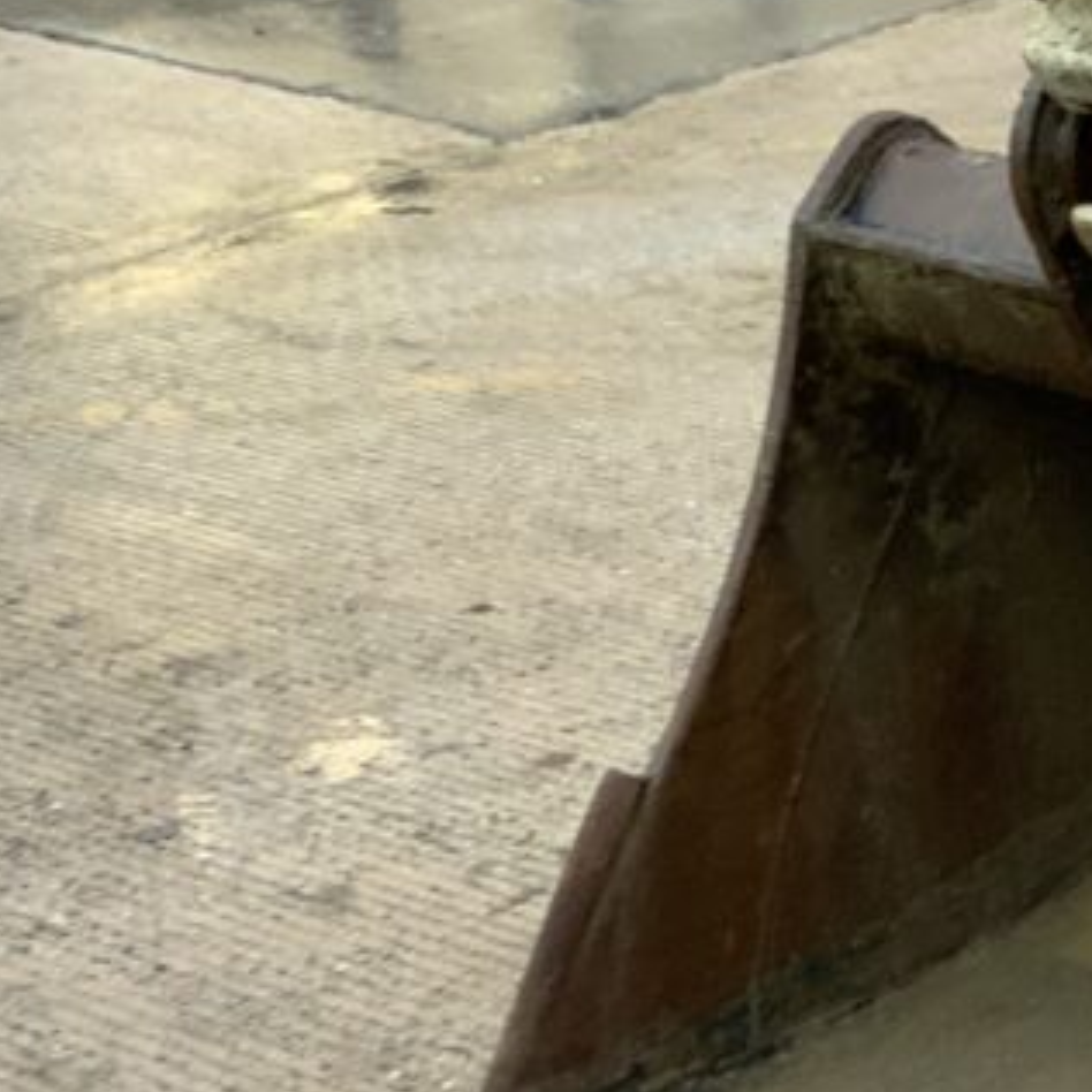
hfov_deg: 19.1
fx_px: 2962
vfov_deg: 20.4
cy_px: 999
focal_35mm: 83
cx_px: 1465
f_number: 1.8
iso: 64
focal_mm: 3
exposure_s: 1/69
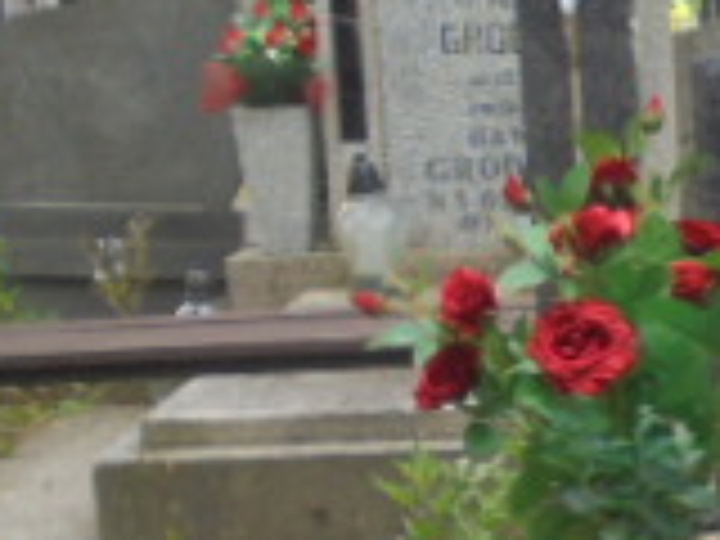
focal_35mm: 152
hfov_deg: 12.2
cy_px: 680
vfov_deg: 9.6
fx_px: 3162
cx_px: 1174
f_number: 4.2
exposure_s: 1/40
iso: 100
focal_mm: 6.9
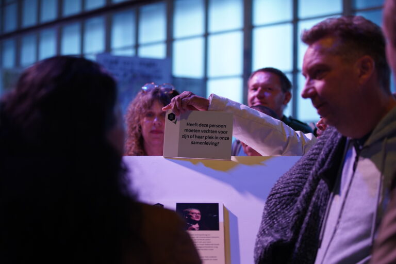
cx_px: 198
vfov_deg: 19.5
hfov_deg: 28.8
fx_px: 770
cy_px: 132
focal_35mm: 70
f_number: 2.8
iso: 1600
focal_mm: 70
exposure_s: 1/100
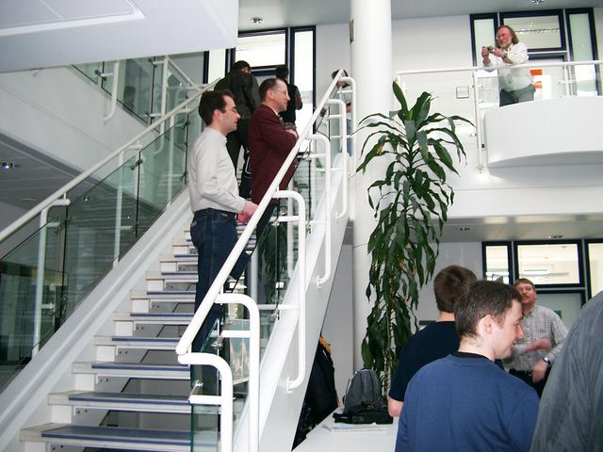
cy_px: 226
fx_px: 645
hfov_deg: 50.1
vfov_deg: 38.7
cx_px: 302
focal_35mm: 37
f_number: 2.6
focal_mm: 7.6
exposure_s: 1/60
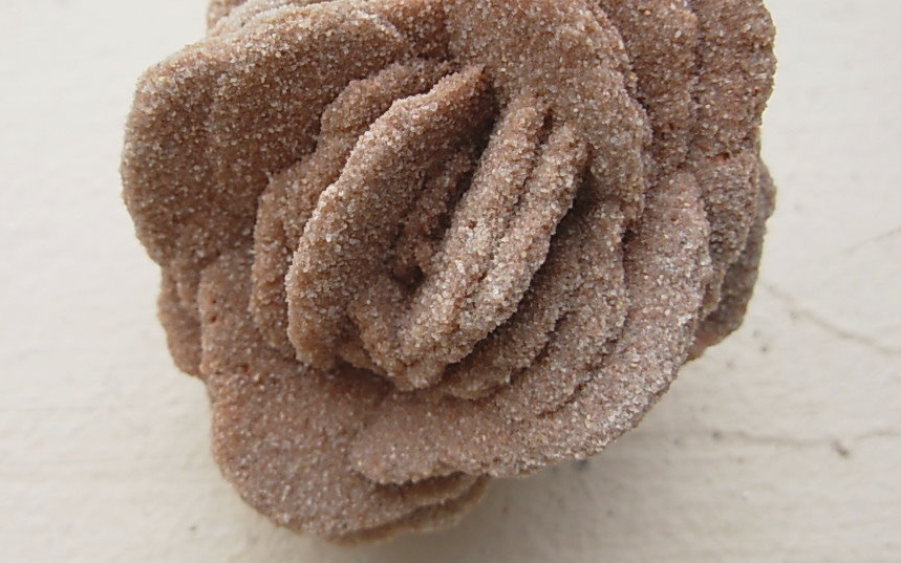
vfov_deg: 26.8
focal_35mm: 48
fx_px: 1179
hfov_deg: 41.7
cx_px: 385
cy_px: 237
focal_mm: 6.3
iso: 50
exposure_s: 1/197
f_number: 2.9
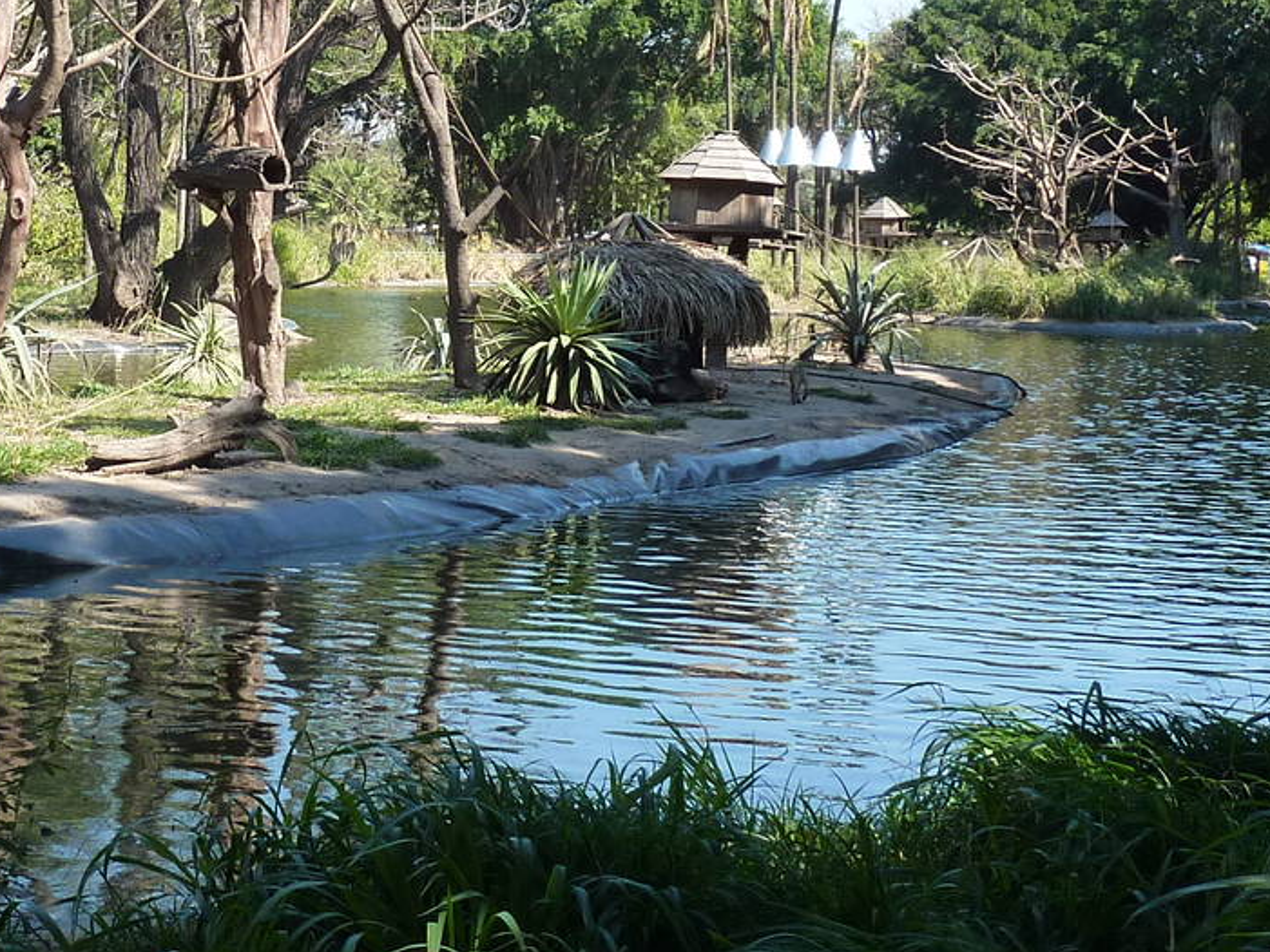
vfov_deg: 20.0
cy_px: 232
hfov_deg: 26.3
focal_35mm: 73
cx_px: 295
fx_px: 2679
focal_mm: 5.3
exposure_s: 1/250
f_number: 4
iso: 125
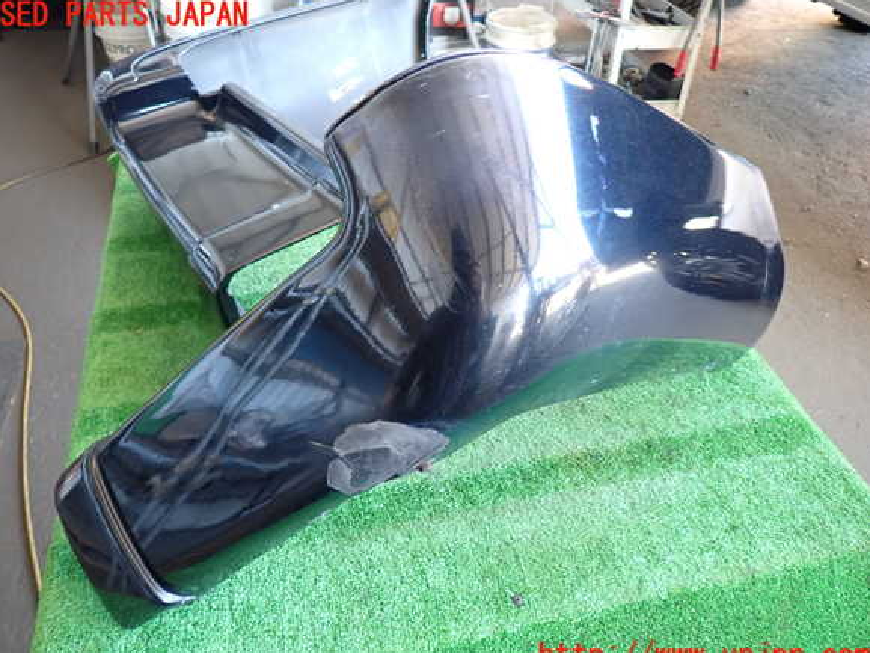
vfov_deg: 53.1
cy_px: 336
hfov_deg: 67.3
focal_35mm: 26
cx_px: 427
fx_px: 654
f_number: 2
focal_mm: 4.5
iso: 250
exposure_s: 1/30
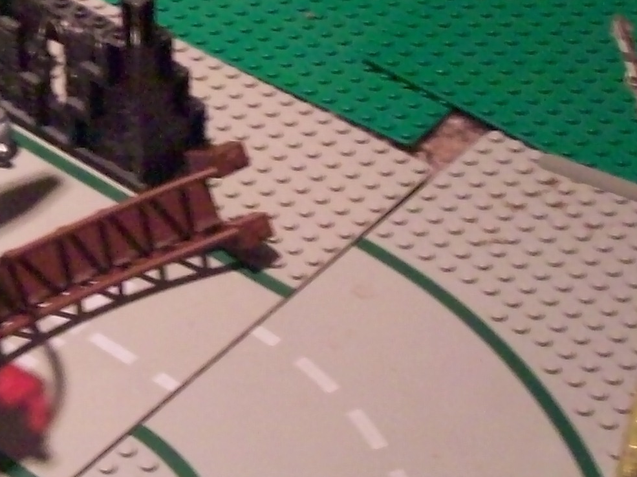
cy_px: 145
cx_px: 67
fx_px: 1729
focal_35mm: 94
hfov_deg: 20.5
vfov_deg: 15.7
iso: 160
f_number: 2.7
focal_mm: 6
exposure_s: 1/8
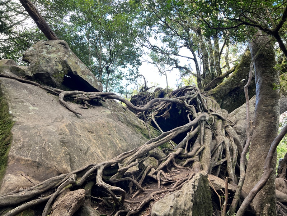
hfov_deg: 67.3
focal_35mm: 26
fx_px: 216
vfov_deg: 53.1
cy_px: 108
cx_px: 144
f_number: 1.5
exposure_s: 1/121
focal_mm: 5.7
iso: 50
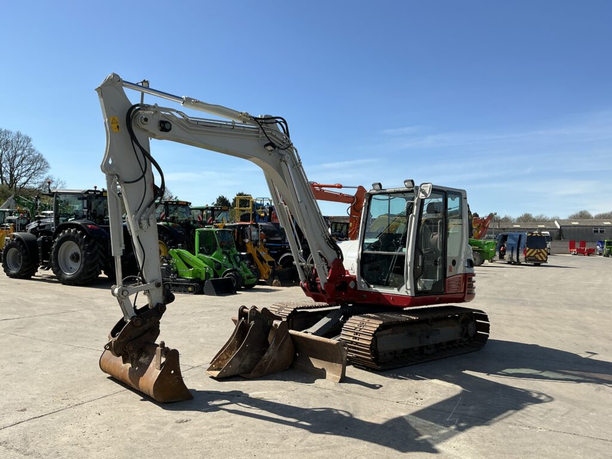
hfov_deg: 63.4
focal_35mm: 28
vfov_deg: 49.7
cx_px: 306
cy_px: 230
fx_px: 495
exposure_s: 1/1984
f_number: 1.8
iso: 25
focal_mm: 3
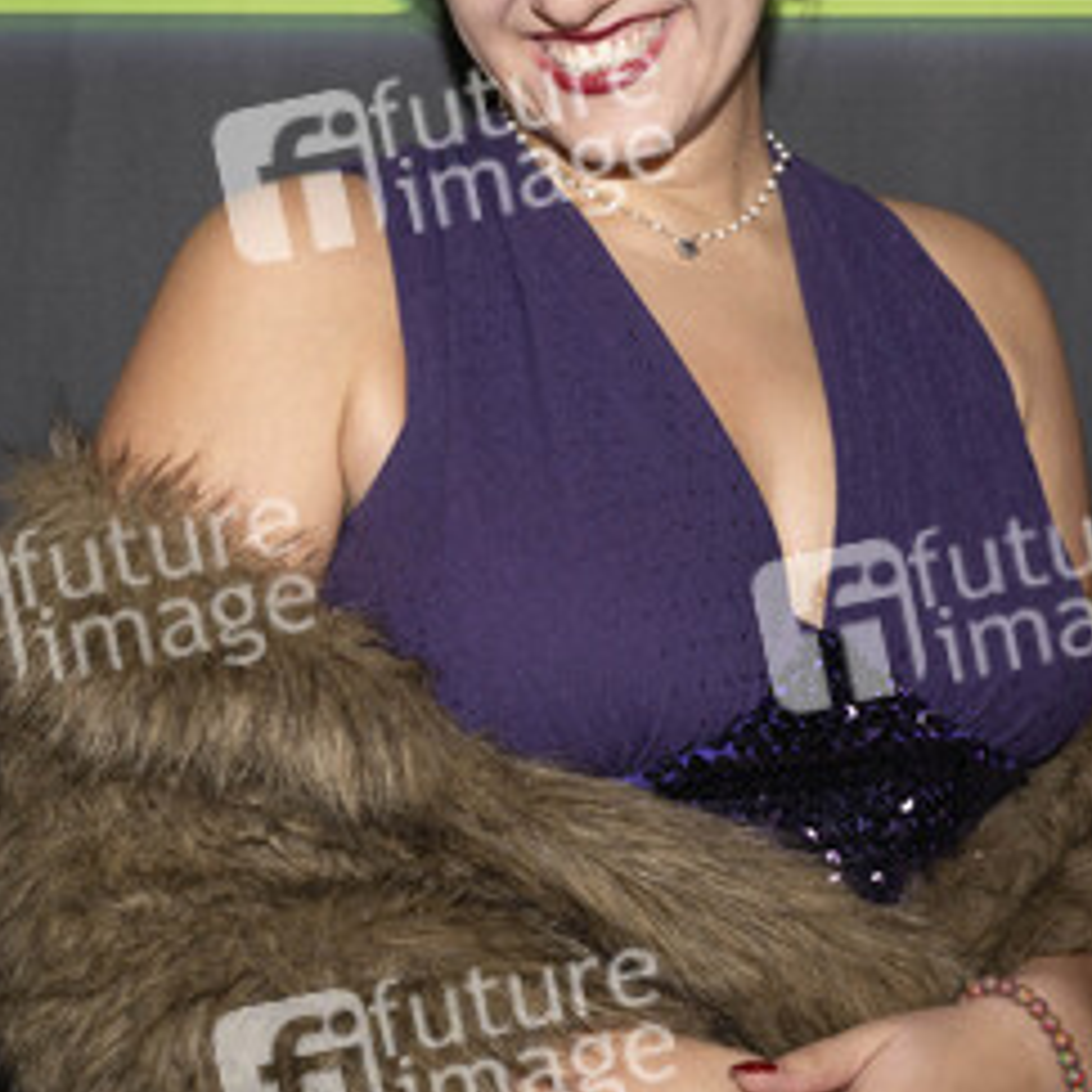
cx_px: 575
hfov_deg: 17.7
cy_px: 382
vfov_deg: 17.7
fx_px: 3498
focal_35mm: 98
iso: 800
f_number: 5.6
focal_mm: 70
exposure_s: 1/200
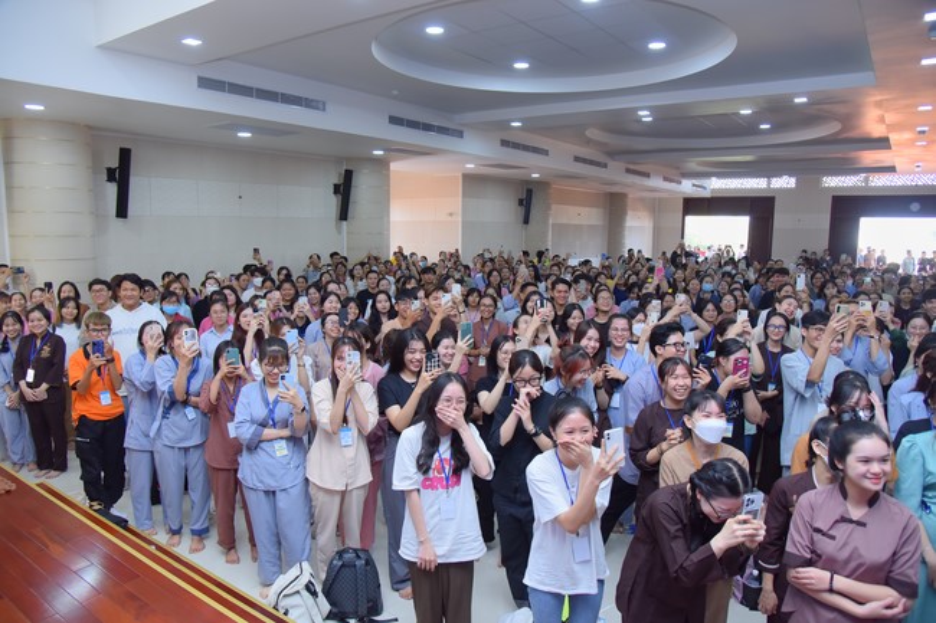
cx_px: 468
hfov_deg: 73.8
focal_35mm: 24
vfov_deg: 53.1
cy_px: 312
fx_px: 624
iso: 1000
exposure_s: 1/160
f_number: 5
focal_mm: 24
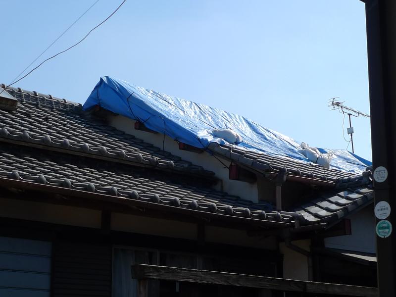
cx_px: 198
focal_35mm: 73
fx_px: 835
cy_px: 148
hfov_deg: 26.7
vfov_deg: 20.2
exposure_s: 1/1000
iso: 80
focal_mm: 8.8
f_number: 4
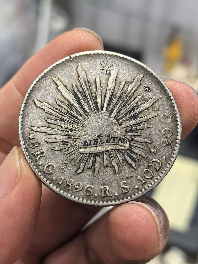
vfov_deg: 35.5
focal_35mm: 54
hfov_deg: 27.0
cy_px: 132
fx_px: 412
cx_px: 99
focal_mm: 6.98
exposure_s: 1/50
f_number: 2
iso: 200
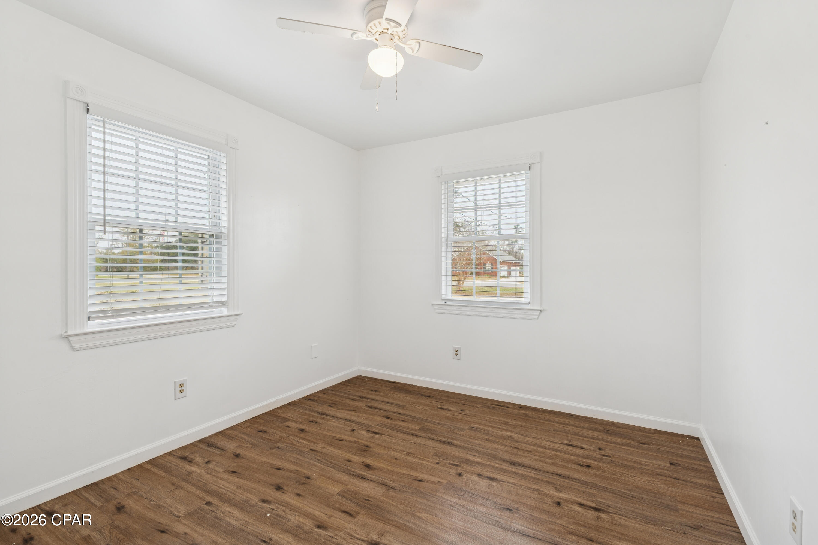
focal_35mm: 16
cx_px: 409
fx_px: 364
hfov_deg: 96.7
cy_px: 272
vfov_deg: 73.7
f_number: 10
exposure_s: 1/13
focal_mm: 16
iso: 100
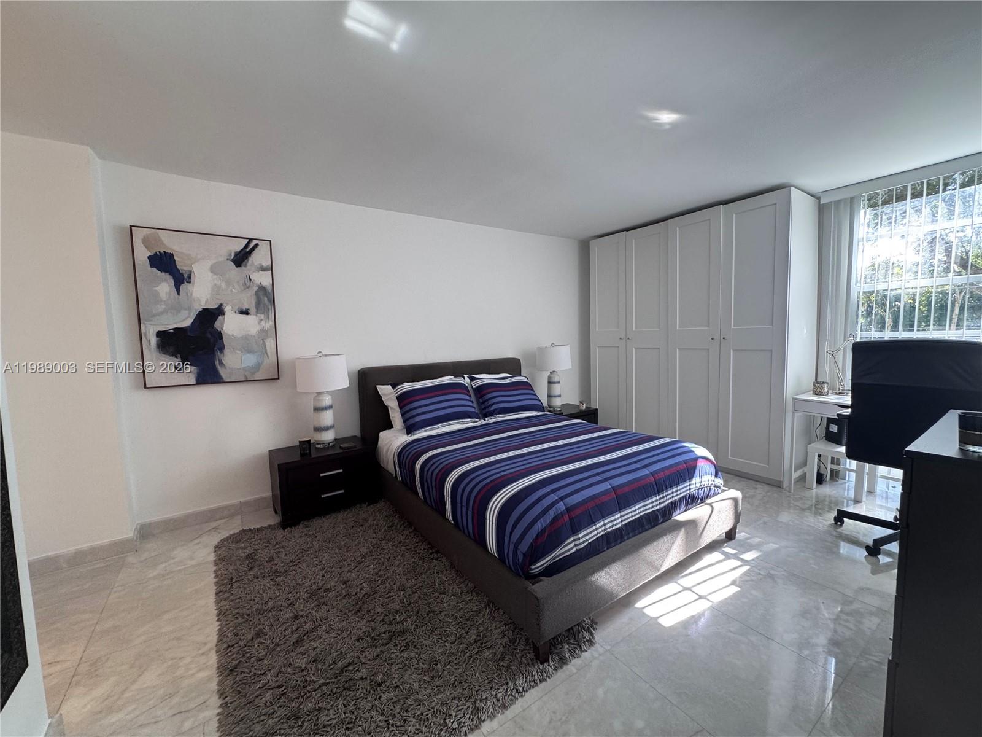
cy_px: 368
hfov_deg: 102.1
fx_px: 397
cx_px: 491
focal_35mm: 14
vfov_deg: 85.7
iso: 160
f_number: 2.2
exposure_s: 1/120
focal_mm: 2.2
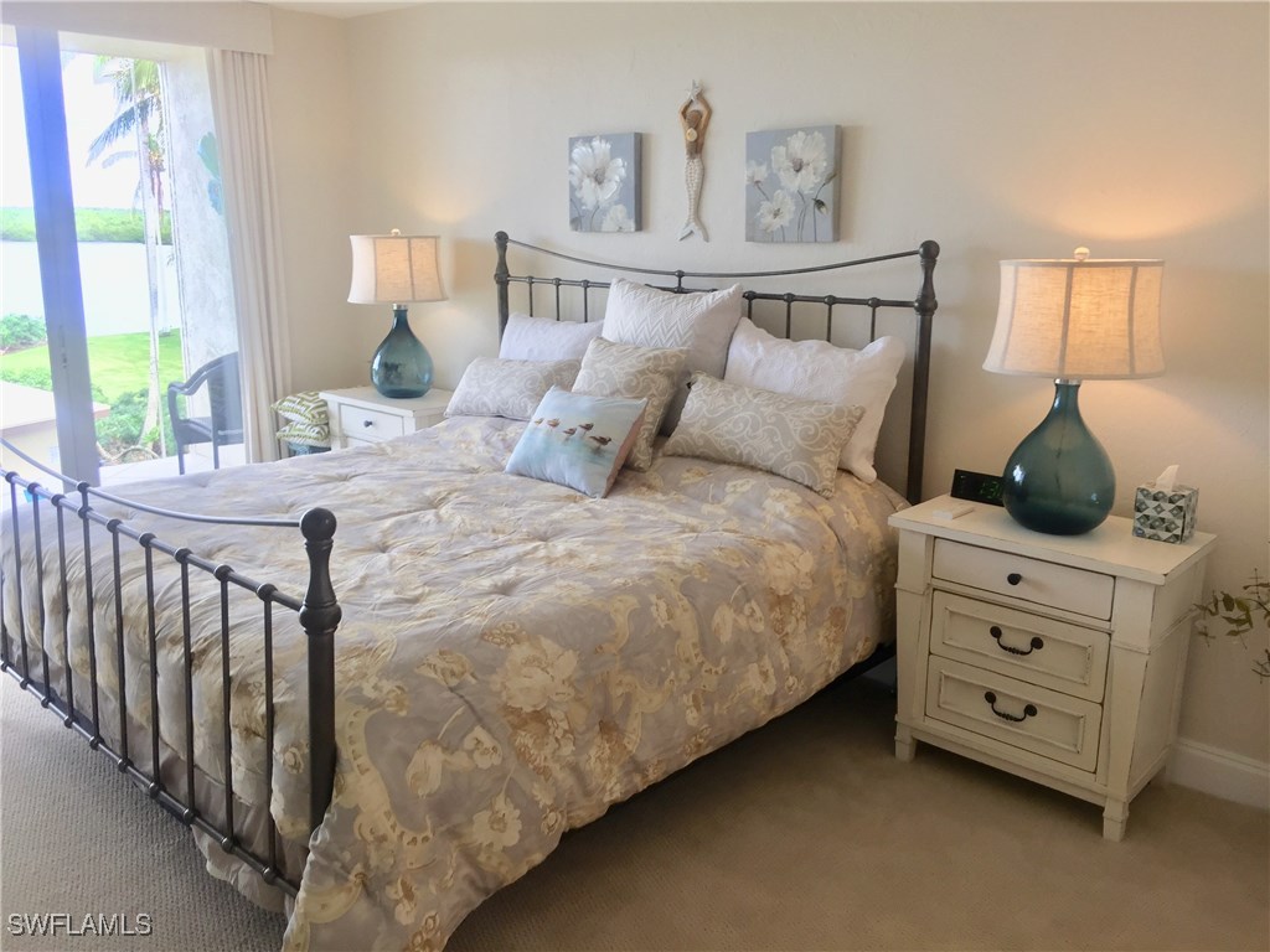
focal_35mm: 29
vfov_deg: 48.2
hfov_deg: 61.7
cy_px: 476
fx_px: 1064
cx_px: 635
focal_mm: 4.15
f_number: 2.2
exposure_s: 1/60
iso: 40
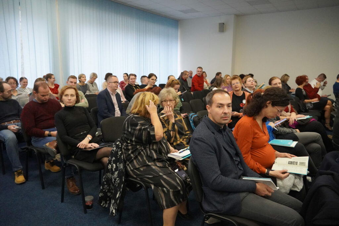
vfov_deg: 47.9
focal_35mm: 27
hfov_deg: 67.4
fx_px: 254
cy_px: 113
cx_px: 170
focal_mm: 18
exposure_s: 1/160
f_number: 4
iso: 6400
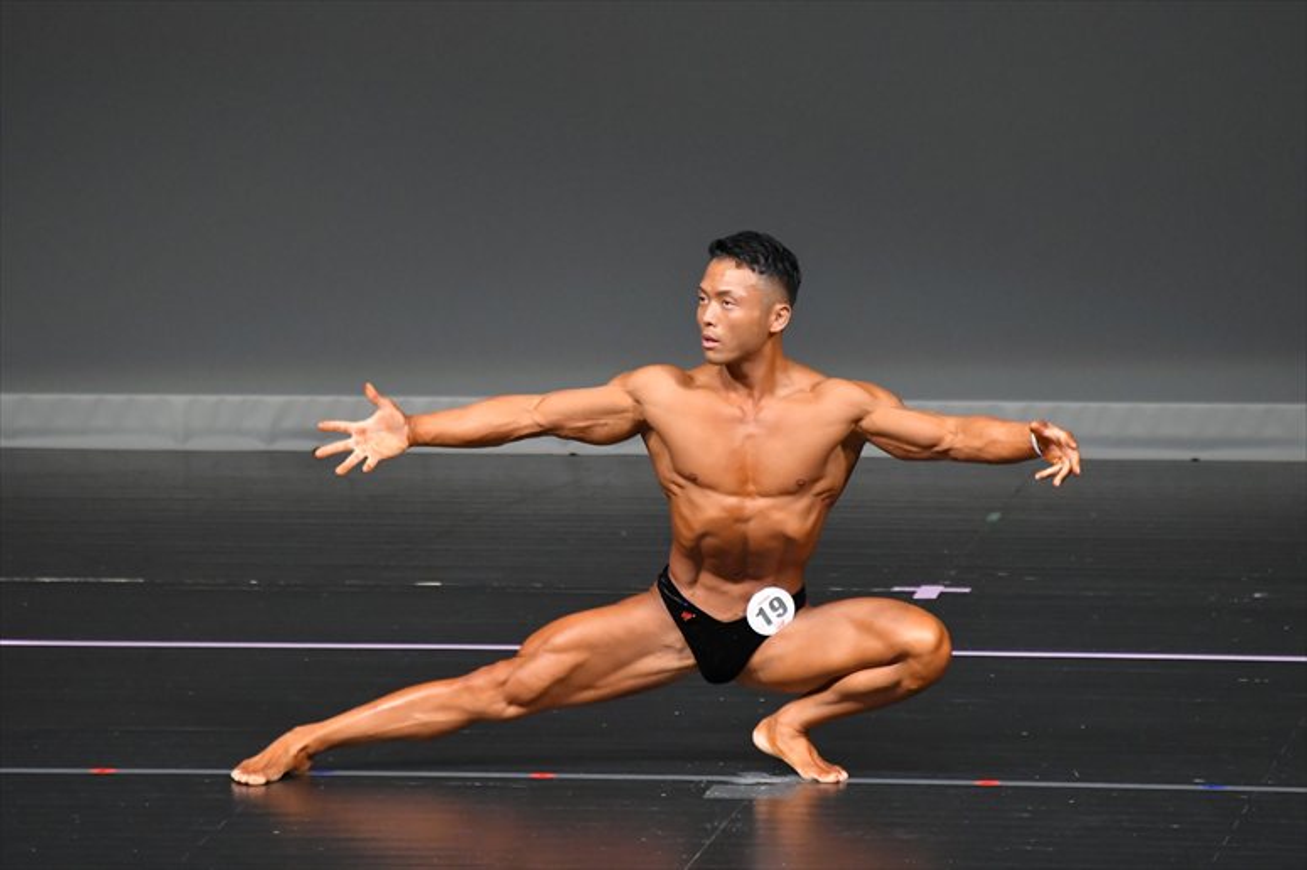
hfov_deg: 4.6
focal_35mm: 450
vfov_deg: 3.1
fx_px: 16330
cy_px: 435
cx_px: 654
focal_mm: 300
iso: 4000
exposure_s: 1/400
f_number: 5.6
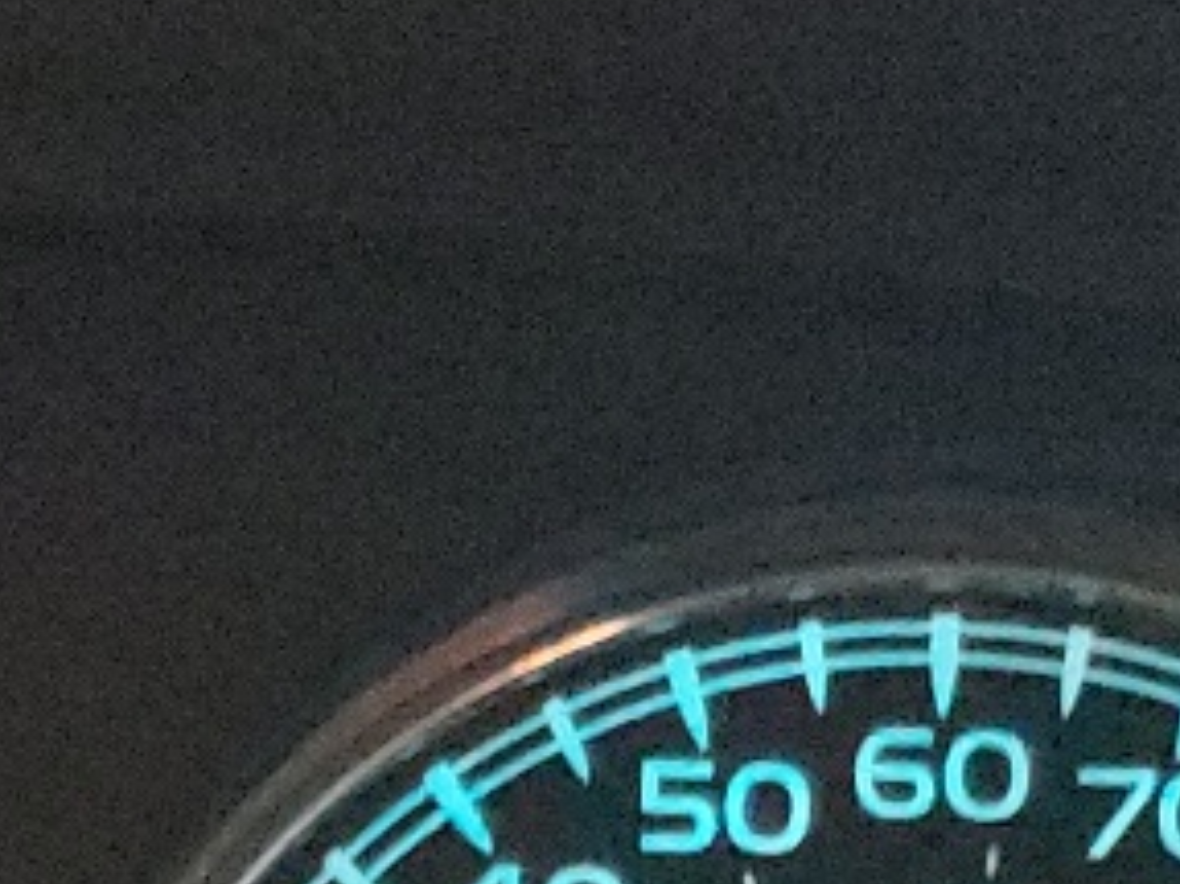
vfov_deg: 9.7
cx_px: -53
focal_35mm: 145
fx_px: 4941
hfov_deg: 13.4
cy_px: 1612
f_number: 1.5
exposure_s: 1/24
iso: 1405
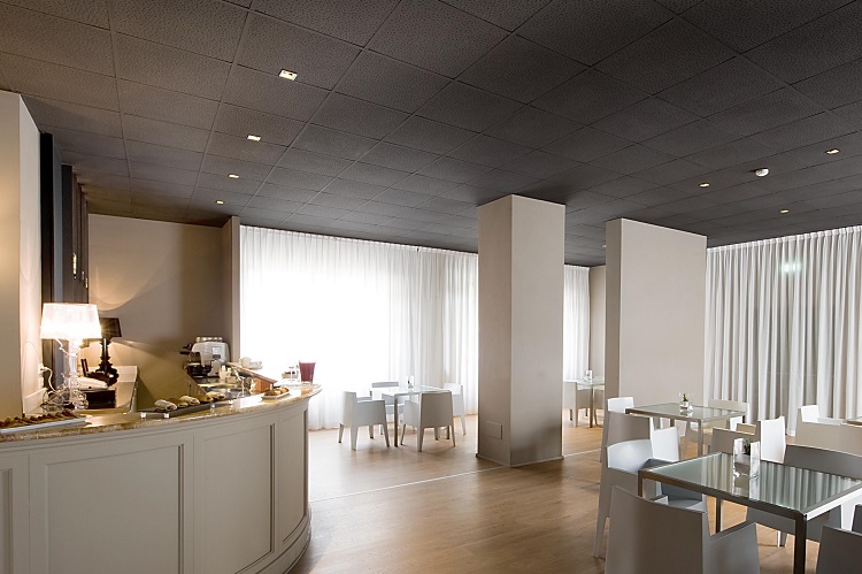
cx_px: 491
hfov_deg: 83.5
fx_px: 479
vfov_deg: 61.0
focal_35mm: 20
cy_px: 361
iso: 200
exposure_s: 2
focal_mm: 15
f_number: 19
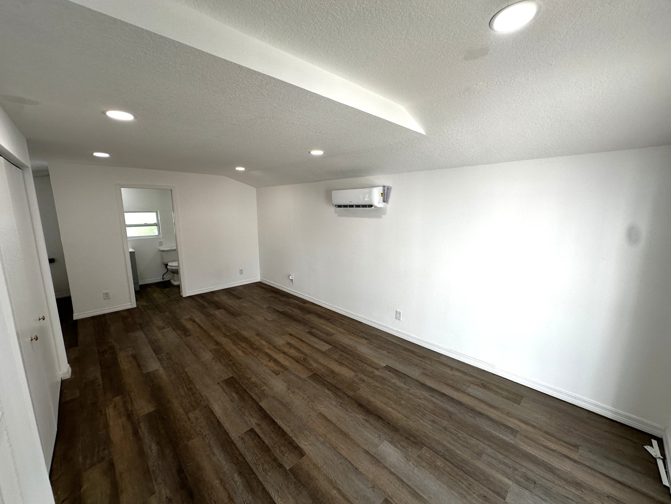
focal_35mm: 14
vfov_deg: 85.7
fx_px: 271
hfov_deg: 102.1
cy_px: 252
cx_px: 336
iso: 64
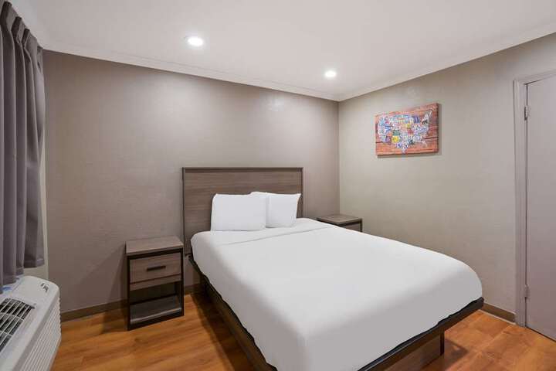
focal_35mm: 16
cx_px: 278
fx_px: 247
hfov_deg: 96.7
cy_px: 186
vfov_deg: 73.7
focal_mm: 16
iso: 200
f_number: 8
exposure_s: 1.3
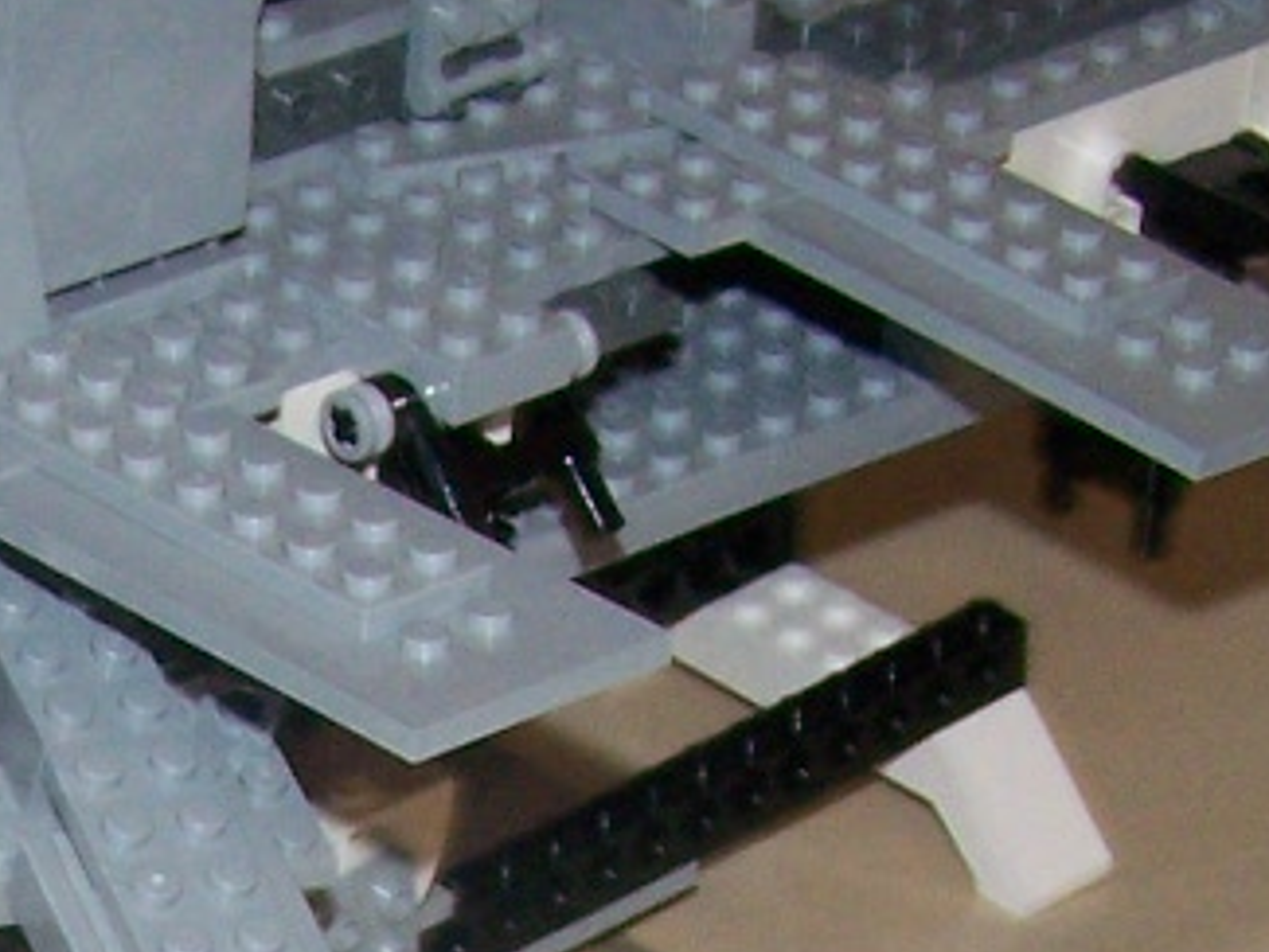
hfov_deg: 11.2
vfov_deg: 8.2
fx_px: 6418
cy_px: 1779
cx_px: -51
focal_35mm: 175
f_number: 2.8
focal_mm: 6.3
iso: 160
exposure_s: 1/60
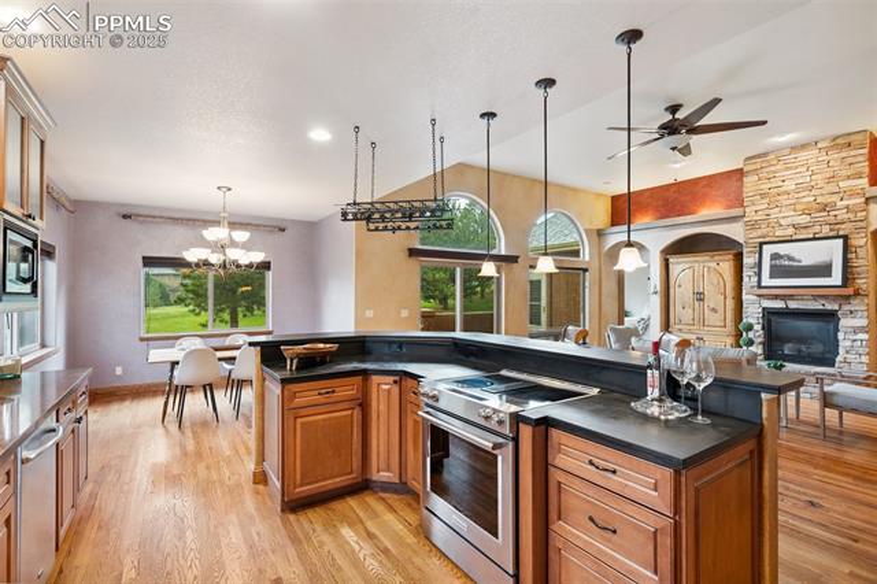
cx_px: 438
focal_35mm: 16
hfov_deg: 96.8
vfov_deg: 73.7
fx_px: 390
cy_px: 292
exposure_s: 1/1.43
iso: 100
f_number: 6.7
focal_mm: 16
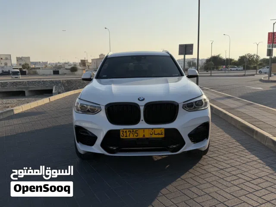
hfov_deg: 71.6
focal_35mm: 24
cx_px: 138
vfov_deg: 56.8
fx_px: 191
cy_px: 104
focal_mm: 6.76
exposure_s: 1/5714
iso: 80
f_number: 1.78
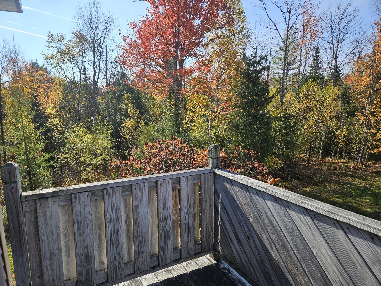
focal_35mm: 23
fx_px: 253
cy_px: 143
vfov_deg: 58.9
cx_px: 190
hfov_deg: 73.9
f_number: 1.8
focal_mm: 5.4
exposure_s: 1/1361
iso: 25
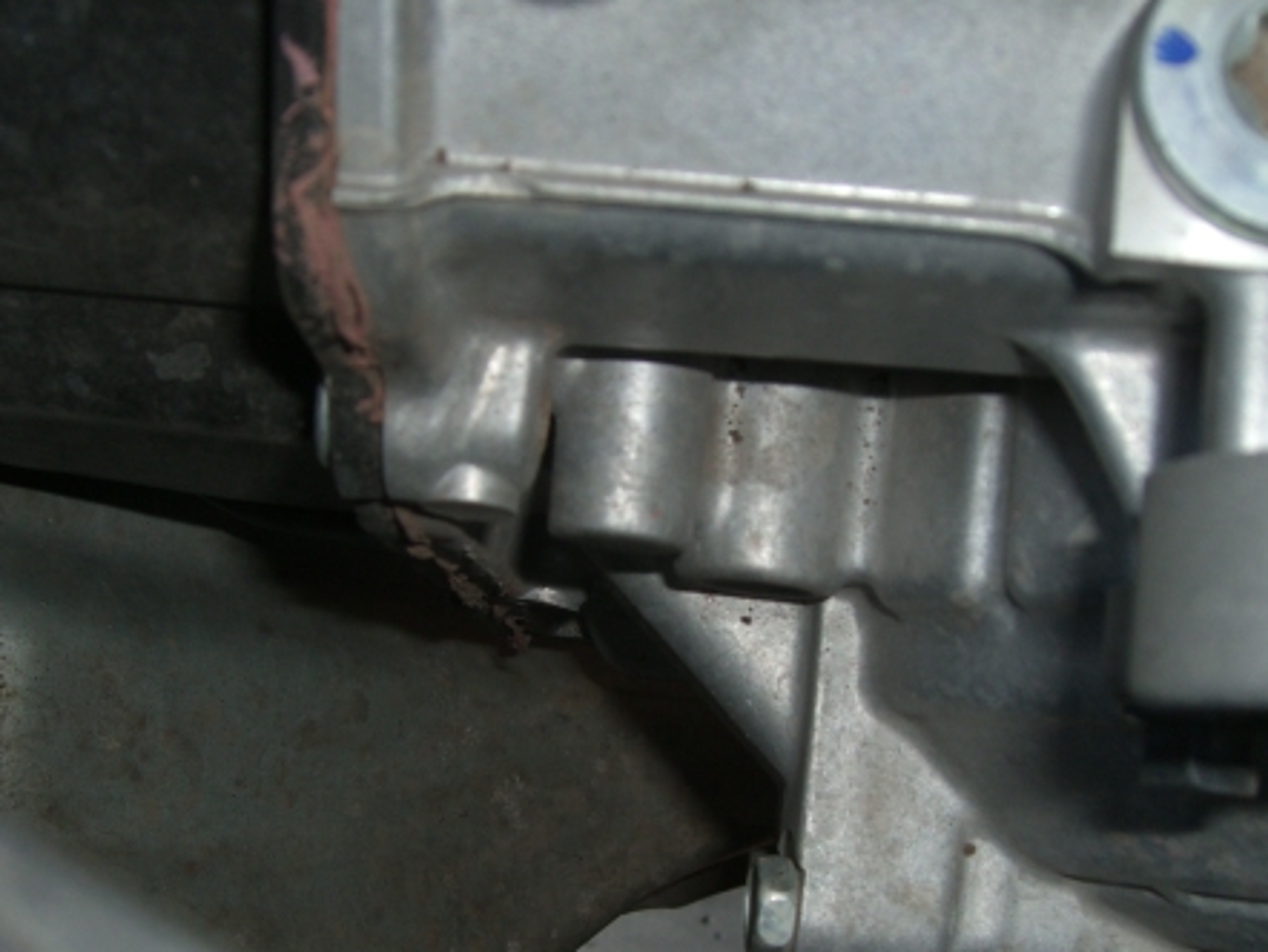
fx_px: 2016
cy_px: 548
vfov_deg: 26.6
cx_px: 559
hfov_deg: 34.9
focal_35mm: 55
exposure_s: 1/30
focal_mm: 7.9
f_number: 4
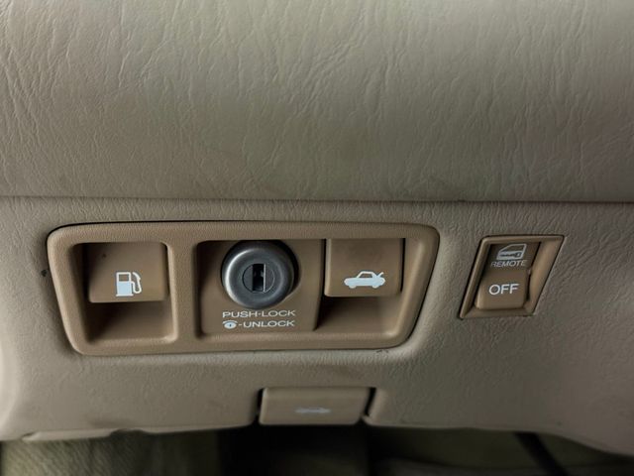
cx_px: 317
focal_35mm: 48
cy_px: 238
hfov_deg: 39.7
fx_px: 879
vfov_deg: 30.3
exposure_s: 1/20
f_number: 1.78
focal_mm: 6.76
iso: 800
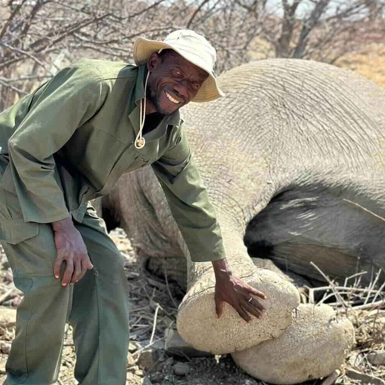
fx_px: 856
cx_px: 233
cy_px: 217
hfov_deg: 25.3
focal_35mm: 68
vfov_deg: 25.3
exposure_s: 1/2667
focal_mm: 6.86
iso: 100
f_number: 1.78
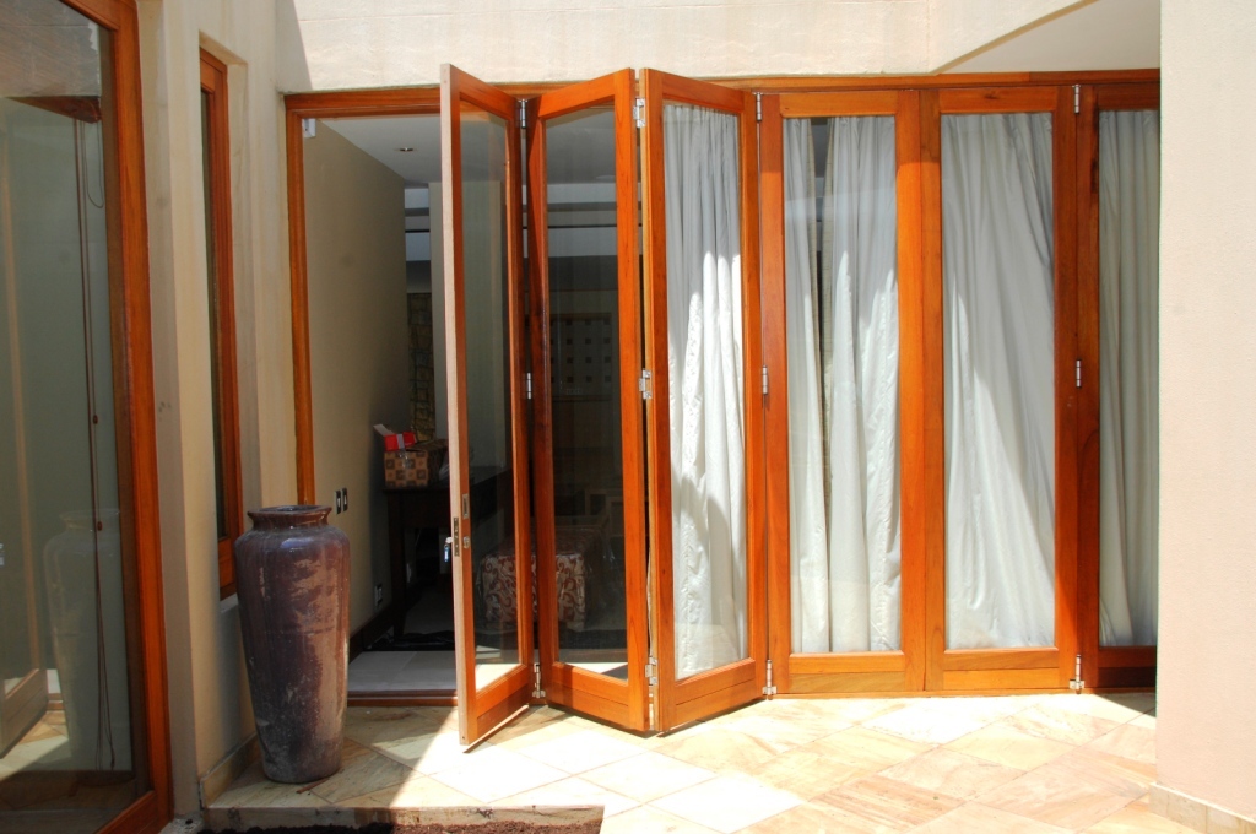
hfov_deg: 57.3
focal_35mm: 33
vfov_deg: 39.9
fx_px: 1150
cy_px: 417
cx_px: 628
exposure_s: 1/250
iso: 250
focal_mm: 22
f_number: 9.5
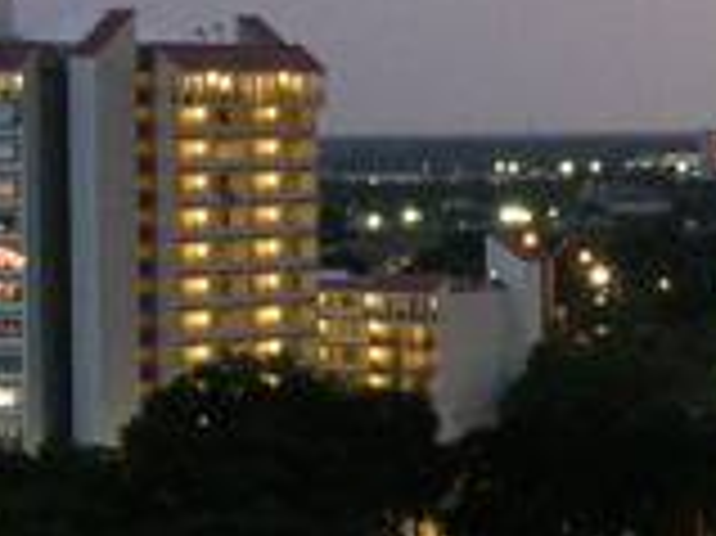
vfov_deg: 7.8
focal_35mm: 191
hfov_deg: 10.3
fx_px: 3948
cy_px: 239
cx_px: 635
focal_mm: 5.8
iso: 400
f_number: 2.8
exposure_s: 1/3.3
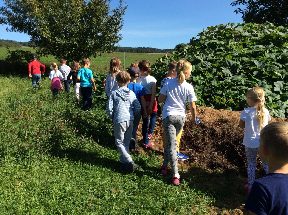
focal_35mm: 32
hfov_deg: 56.9
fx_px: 266
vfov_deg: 44.0
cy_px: 108
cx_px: 144
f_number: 2.4
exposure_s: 1/1271
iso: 32
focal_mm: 3.3
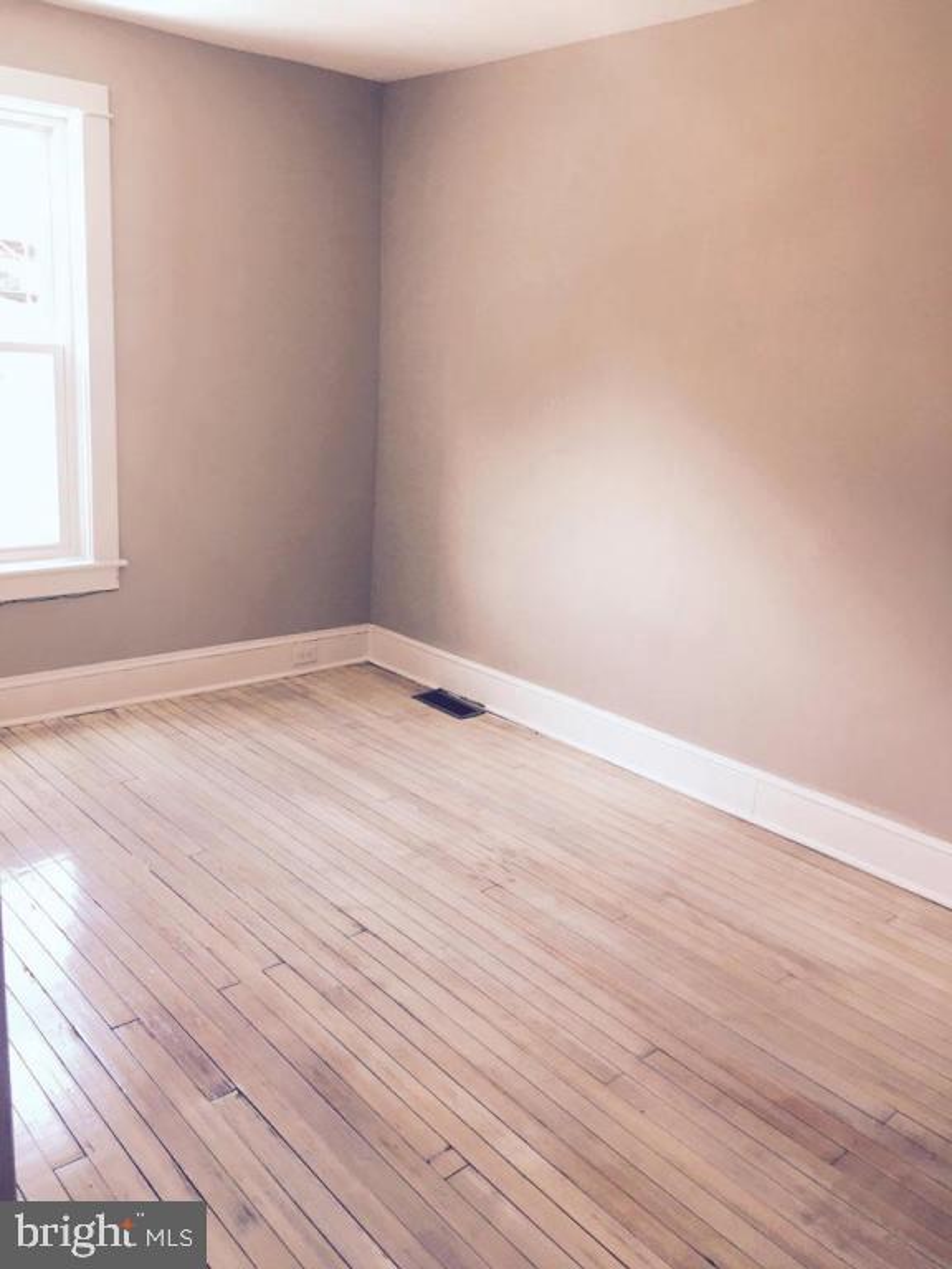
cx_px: 476
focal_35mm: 29
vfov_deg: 61.7
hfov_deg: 48.2
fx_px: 1063
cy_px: 634
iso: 25
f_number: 2.2
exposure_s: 1/15
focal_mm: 4.15
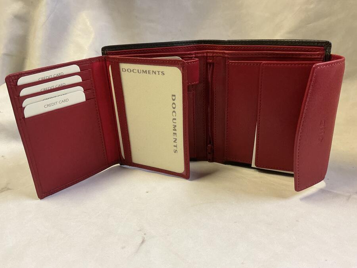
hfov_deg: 61.7
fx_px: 299
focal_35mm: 29
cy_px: 134
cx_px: 178
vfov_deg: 48.2
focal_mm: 3
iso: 160
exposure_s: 1/50
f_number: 1.8
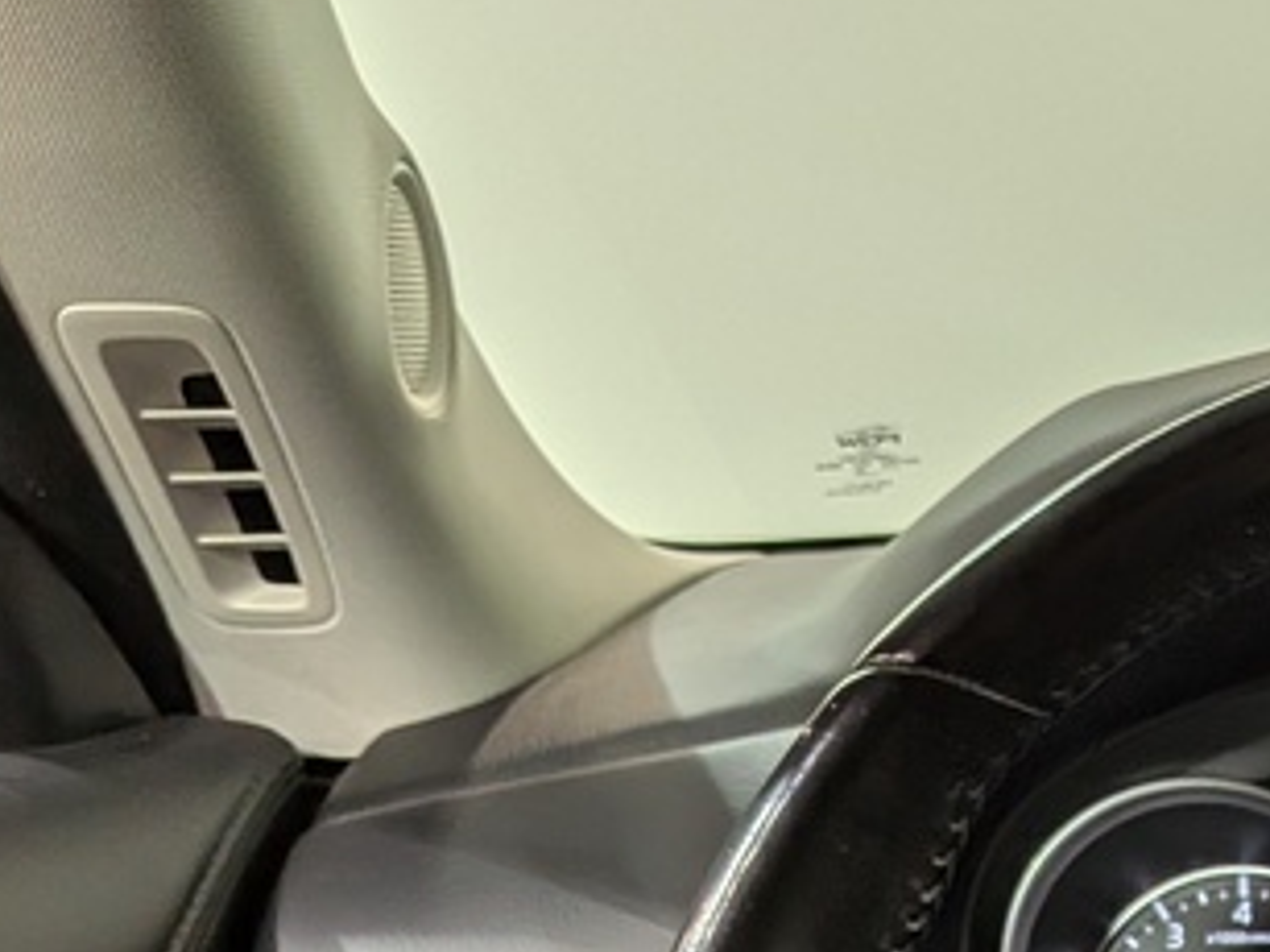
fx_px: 2934
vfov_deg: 17.1
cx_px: 1609
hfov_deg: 22.1
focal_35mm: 80
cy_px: 1325
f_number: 1.7
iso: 29
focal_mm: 4.53
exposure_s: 1/73.5
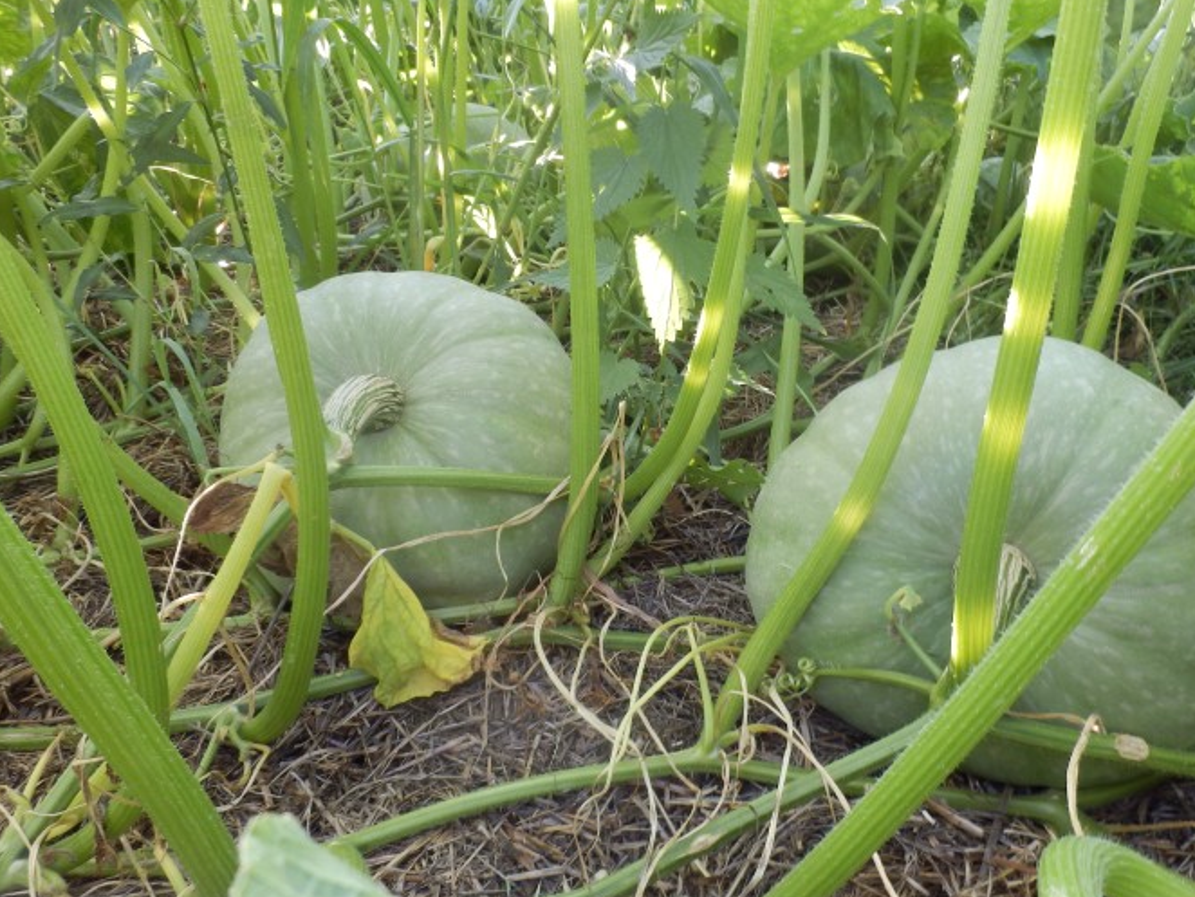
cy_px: 437
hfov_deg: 61.5
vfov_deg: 48.3
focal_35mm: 29
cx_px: 661
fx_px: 1001
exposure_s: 1/30
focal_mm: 4.2
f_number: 3
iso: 80
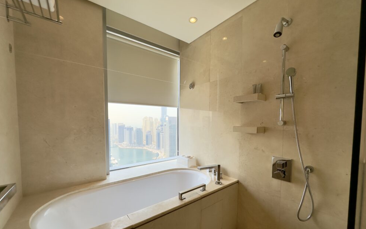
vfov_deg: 74.4
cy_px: 130
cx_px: 183
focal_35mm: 15
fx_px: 150
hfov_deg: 101.5
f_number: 2.2
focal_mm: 2.22
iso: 40
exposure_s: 1/267
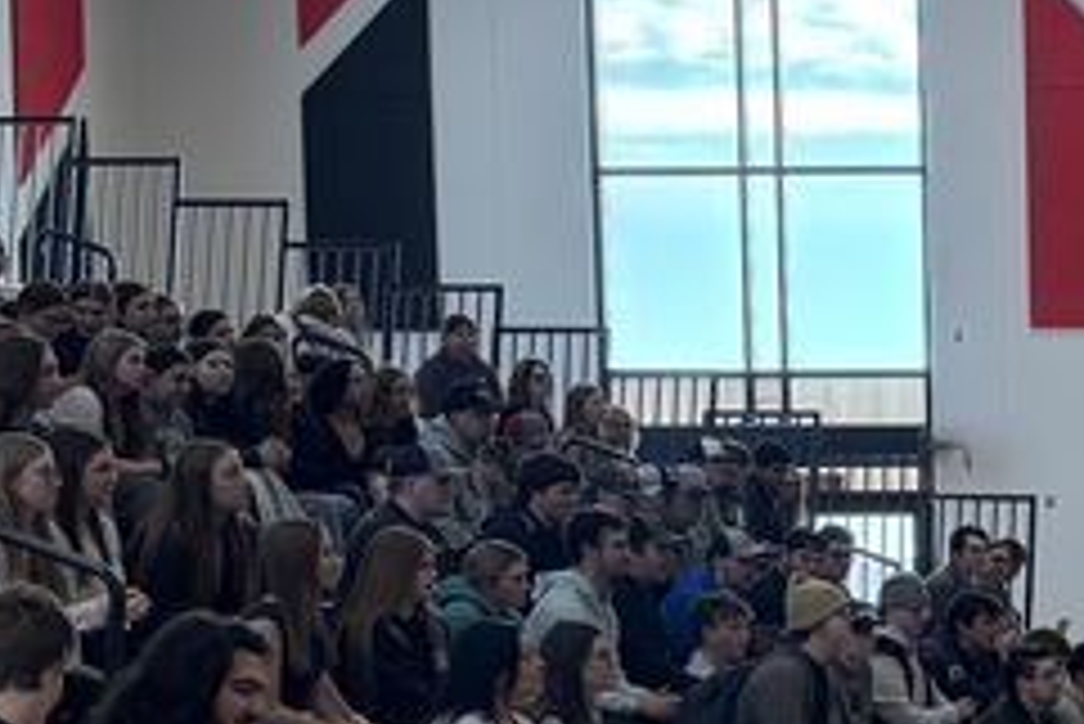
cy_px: 773
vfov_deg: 12.7
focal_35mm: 106
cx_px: 1385
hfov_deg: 18.1
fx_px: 3194
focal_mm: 6.76
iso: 160
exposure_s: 1/230
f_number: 1.78
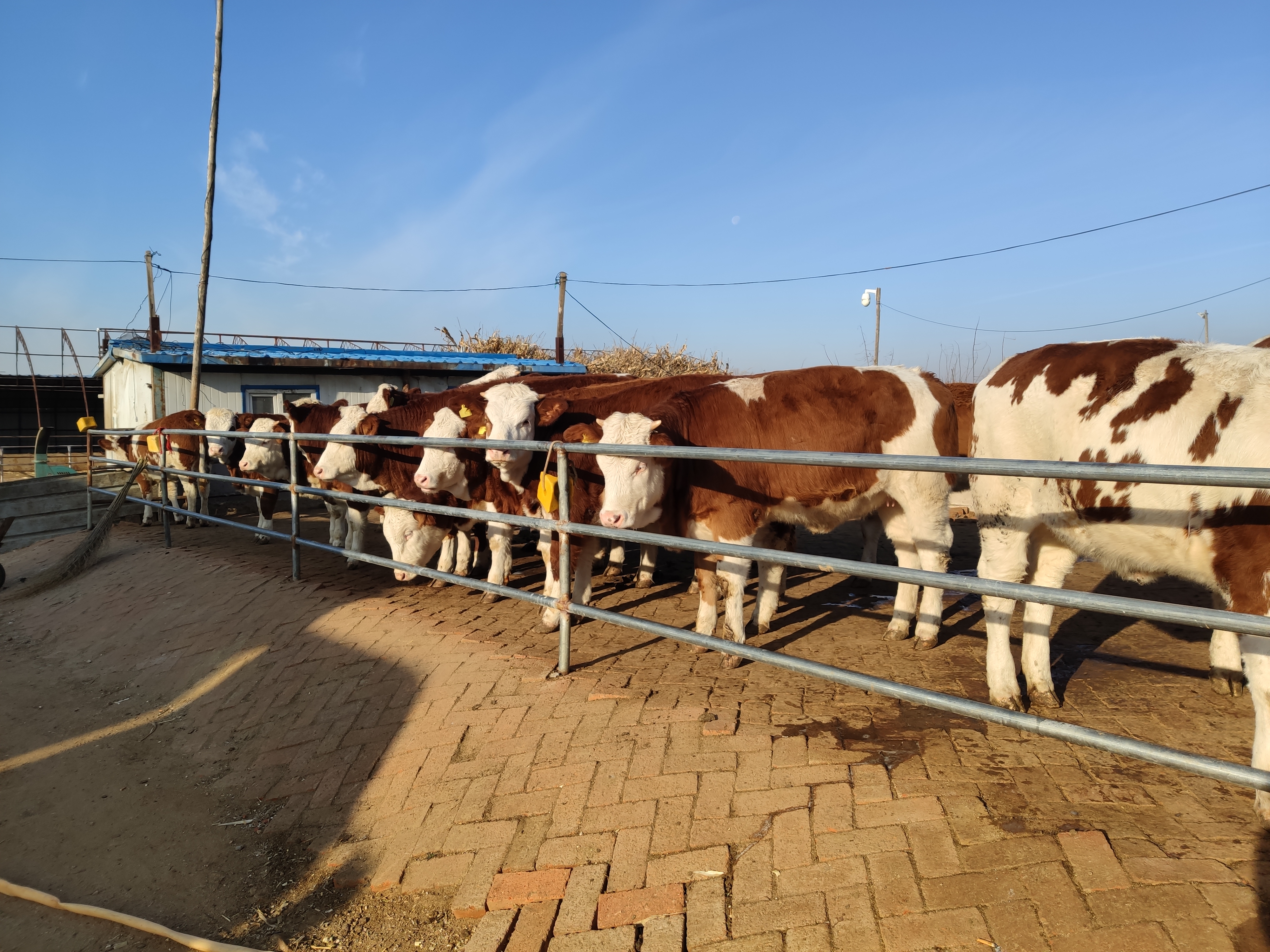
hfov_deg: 67.3
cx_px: 635
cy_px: 476
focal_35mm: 26
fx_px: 954
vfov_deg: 53.1
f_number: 1.75
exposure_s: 1/1436
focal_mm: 4.75
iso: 112
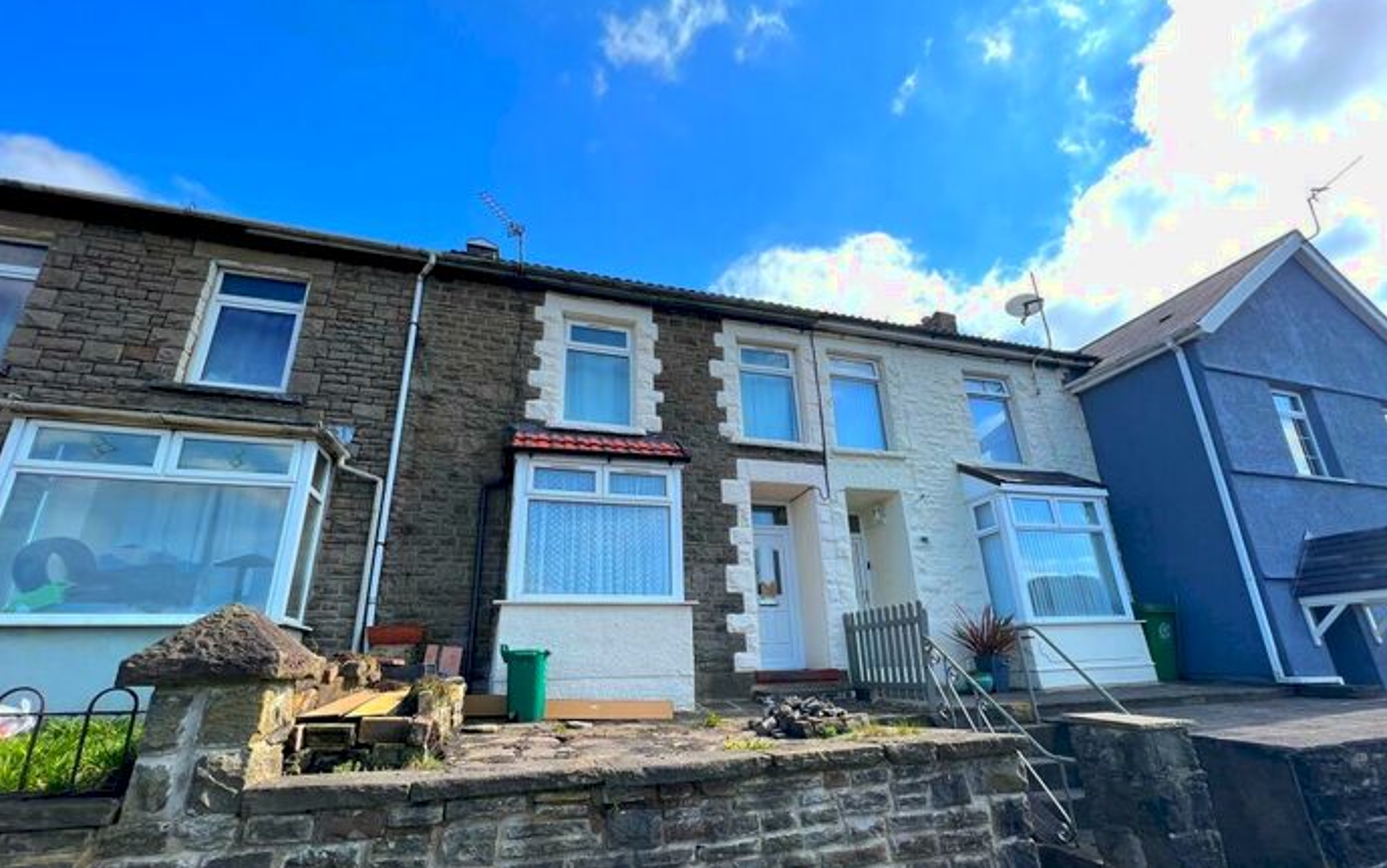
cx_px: 688
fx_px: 529
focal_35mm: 14
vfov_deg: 78.3
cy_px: 488
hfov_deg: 105.3
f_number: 1.8
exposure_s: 1/797
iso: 32
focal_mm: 1.57
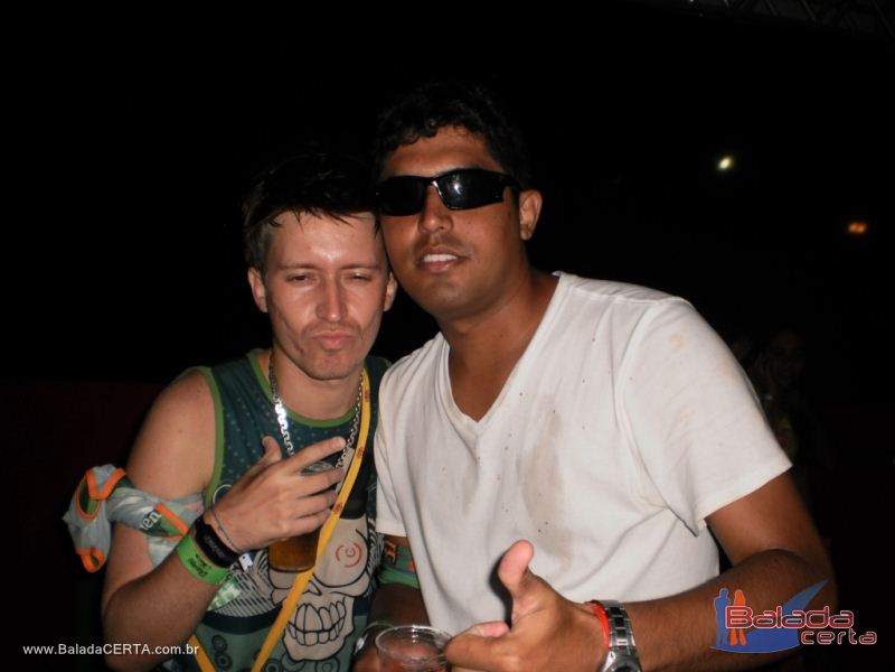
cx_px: 448
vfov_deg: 39.7
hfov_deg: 51.4
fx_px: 931
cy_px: 336
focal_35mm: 36
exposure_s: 1/30
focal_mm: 6.3
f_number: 3.1
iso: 125
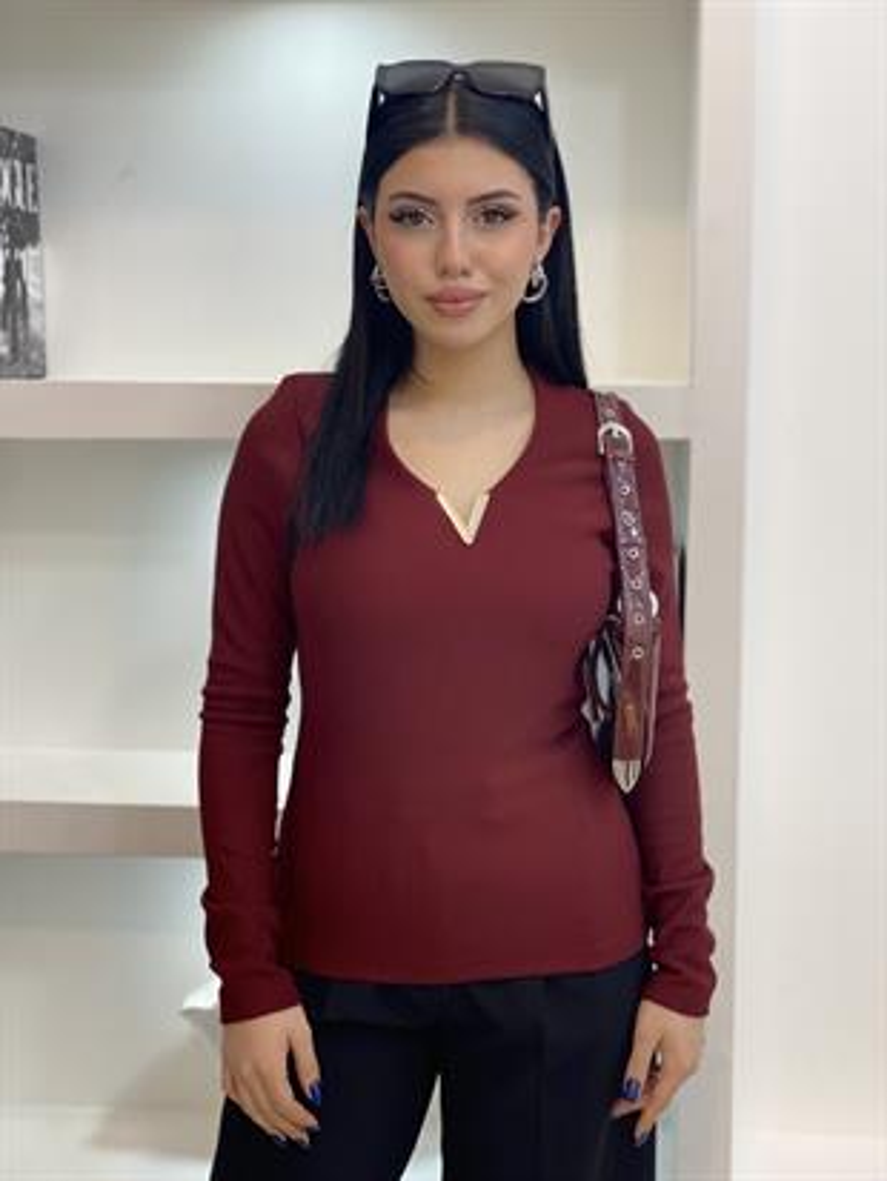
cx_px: 444
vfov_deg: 36.8
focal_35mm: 52
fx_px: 1776
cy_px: 590
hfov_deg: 28.0
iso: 100
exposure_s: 1/100
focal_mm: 6
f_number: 2
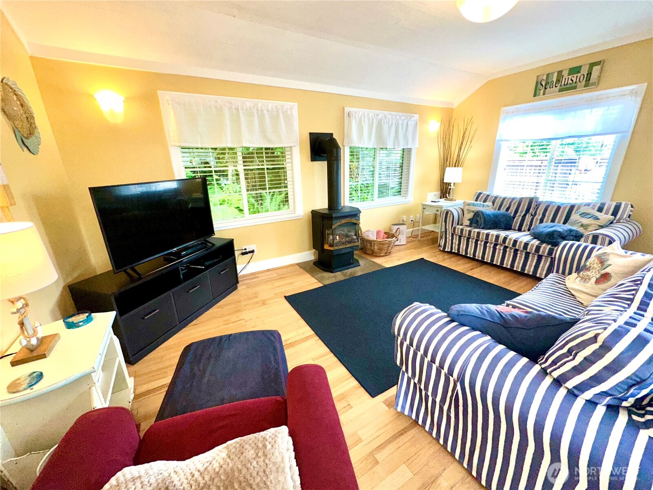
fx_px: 264
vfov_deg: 85.7
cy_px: 245
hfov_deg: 102.1
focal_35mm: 14
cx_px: 326
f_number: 2.2
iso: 100
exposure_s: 1/120
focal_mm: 2.22
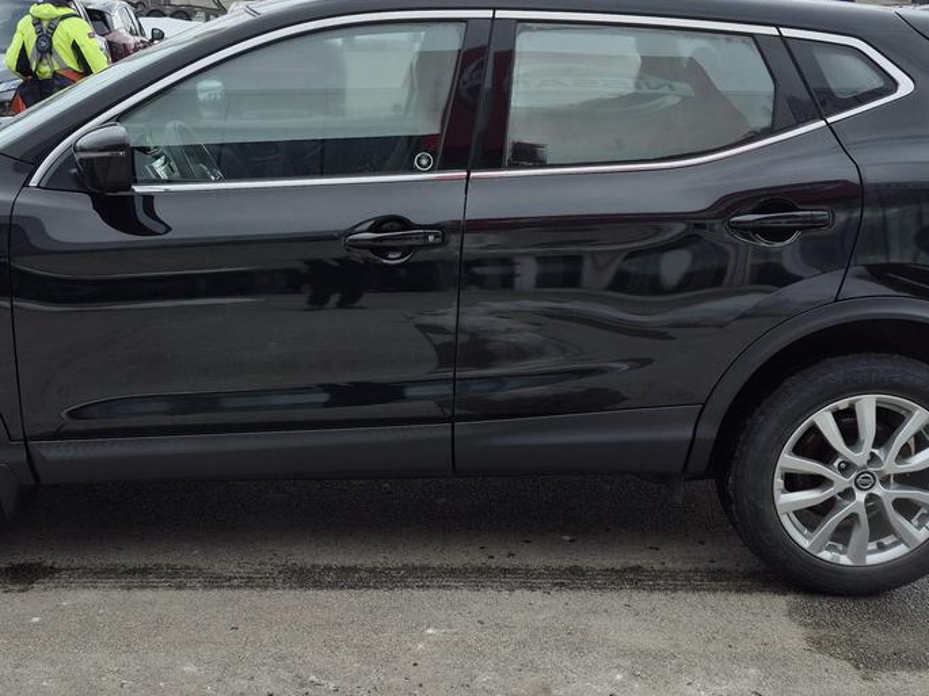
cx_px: 358
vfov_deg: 33.5
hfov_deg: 43.6
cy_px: 285
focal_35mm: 43
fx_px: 1153
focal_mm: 5.4
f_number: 1.8
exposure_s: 1/2264
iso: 25
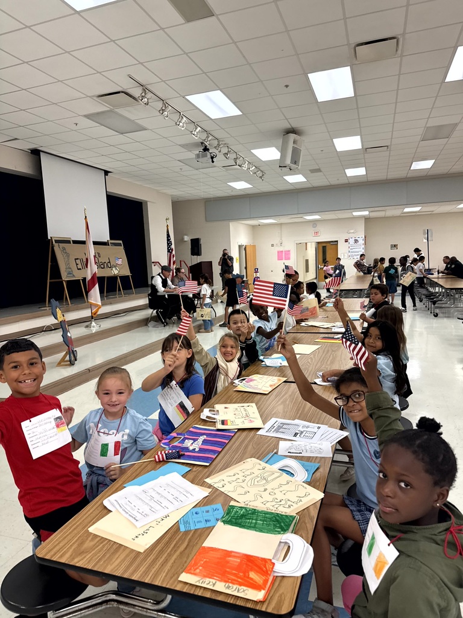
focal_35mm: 24
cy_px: 309
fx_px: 428
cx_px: 232
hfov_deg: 56.8
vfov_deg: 71.6
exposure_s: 1/120
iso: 200
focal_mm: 6.76
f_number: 1.78
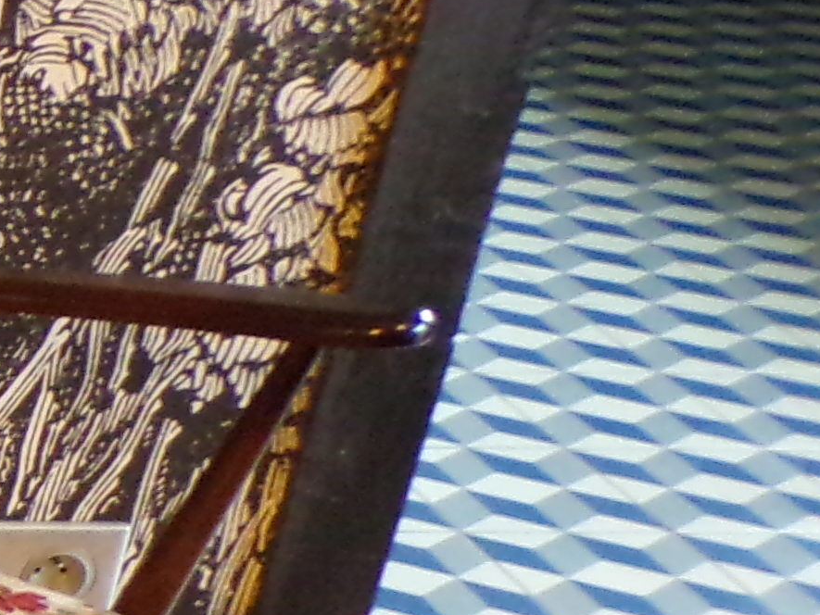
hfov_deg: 12.5
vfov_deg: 11.5
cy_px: 818
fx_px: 2961
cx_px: -1126
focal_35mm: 125
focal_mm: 4.3
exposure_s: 1/13
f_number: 3
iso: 400
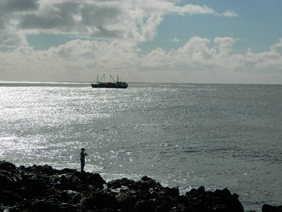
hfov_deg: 19.1
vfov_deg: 14.4
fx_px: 839
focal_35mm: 103
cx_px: 141
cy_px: 106
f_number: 12.6
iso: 80
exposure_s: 1/400
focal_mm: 18.6
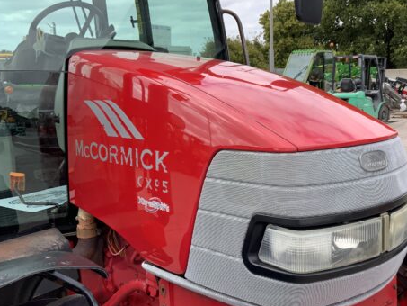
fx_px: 482
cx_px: 263
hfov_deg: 45.2
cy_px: 166
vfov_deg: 35.1
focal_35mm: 41
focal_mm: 3
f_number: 1.8
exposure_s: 1/691
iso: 16
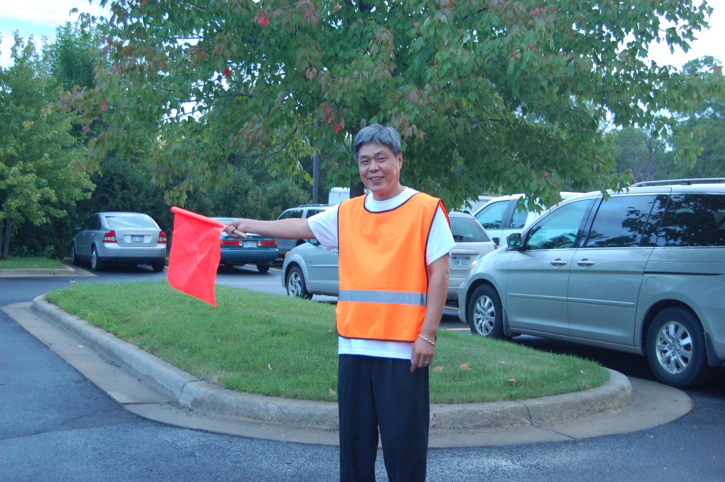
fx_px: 1026
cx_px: 362
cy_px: 241
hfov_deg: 38.9
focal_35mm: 51
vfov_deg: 26.4
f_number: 4.5
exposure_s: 1/40
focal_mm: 34
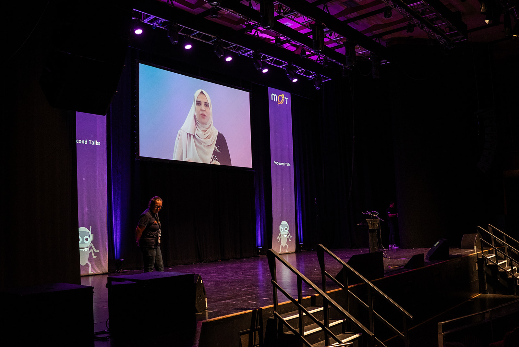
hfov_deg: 54.4
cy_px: 174
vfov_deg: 37.9
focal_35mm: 35
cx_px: 260
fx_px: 505
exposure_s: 1/80
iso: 3200
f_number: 6.3
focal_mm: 35
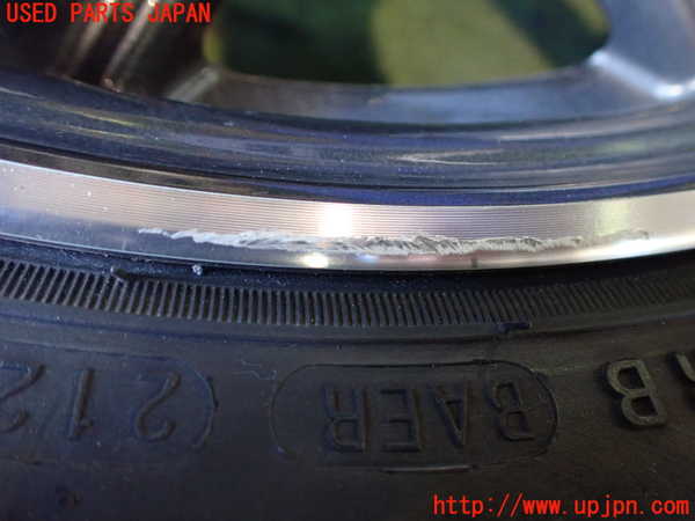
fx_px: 602
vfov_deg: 46.8
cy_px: 260
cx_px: 348
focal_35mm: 30
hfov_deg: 60.0
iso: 800
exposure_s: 1/60
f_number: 2.3
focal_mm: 5.4
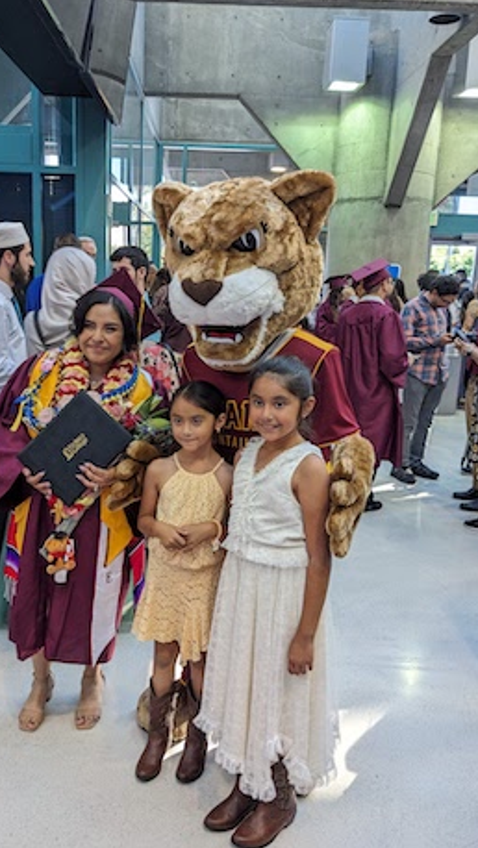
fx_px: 675
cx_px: 209
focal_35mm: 30
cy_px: 421
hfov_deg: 38.9
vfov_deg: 64.3
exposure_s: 1/24
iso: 48
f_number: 1.73
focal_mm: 4.38
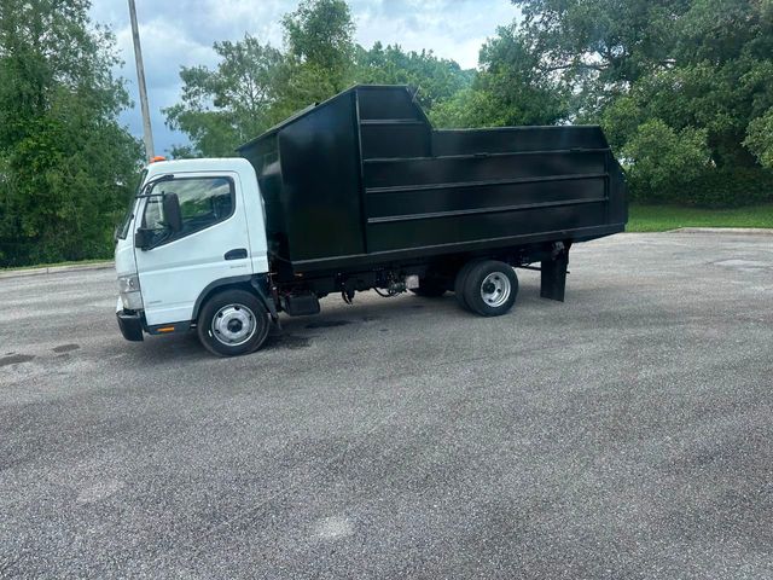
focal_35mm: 24
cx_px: 386
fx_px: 536
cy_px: 290
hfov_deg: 71.6
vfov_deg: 56.8
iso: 80
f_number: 1.78
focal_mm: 6.86
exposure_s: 1/1412
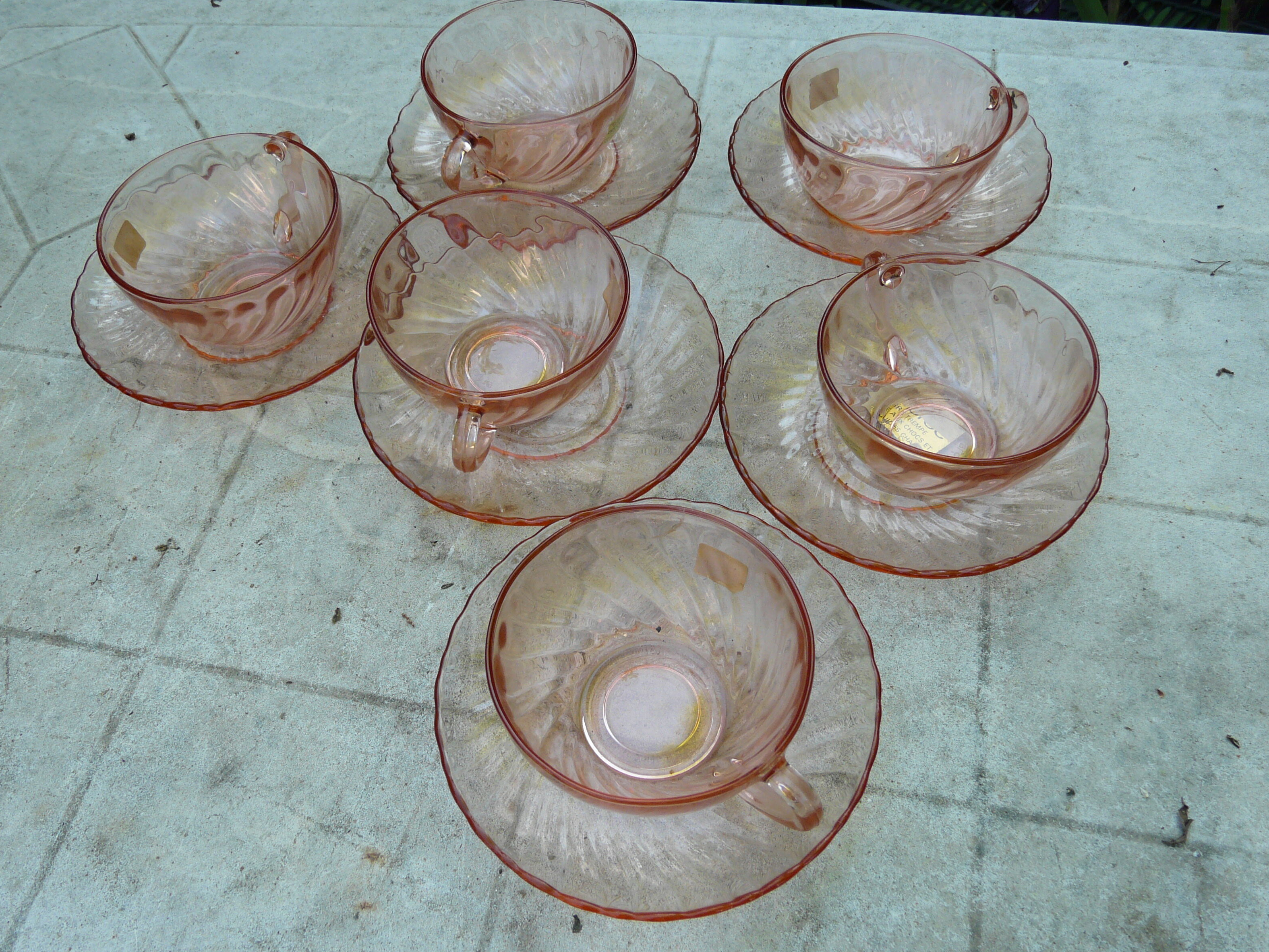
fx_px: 1063
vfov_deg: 48.2
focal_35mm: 29
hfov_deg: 61.7
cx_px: 636
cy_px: 476
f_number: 3.6
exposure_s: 1/100
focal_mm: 4.6
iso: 100
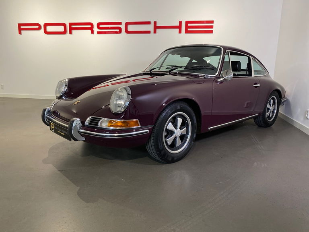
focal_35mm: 26
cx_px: 154
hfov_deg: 67.3
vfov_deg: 53.1
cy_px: 116
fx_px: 232
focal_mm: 4.25
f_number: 1.8
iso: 400
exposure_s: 1/60
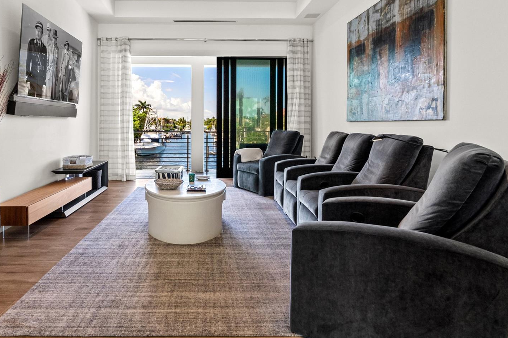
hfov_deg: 75.4
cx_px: 207
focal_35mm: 23
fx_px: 325
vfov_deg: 54.5
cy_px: 127
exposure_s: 1/15
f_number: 9
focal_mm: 16
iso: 500
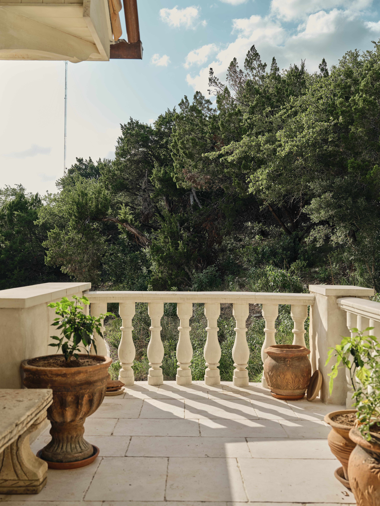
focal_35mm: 36
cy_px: 253
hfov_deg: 39.7
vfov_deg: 51.4
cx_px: 190
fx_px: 527
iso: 640
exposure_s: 1/1000
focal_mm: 45
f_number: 5.6
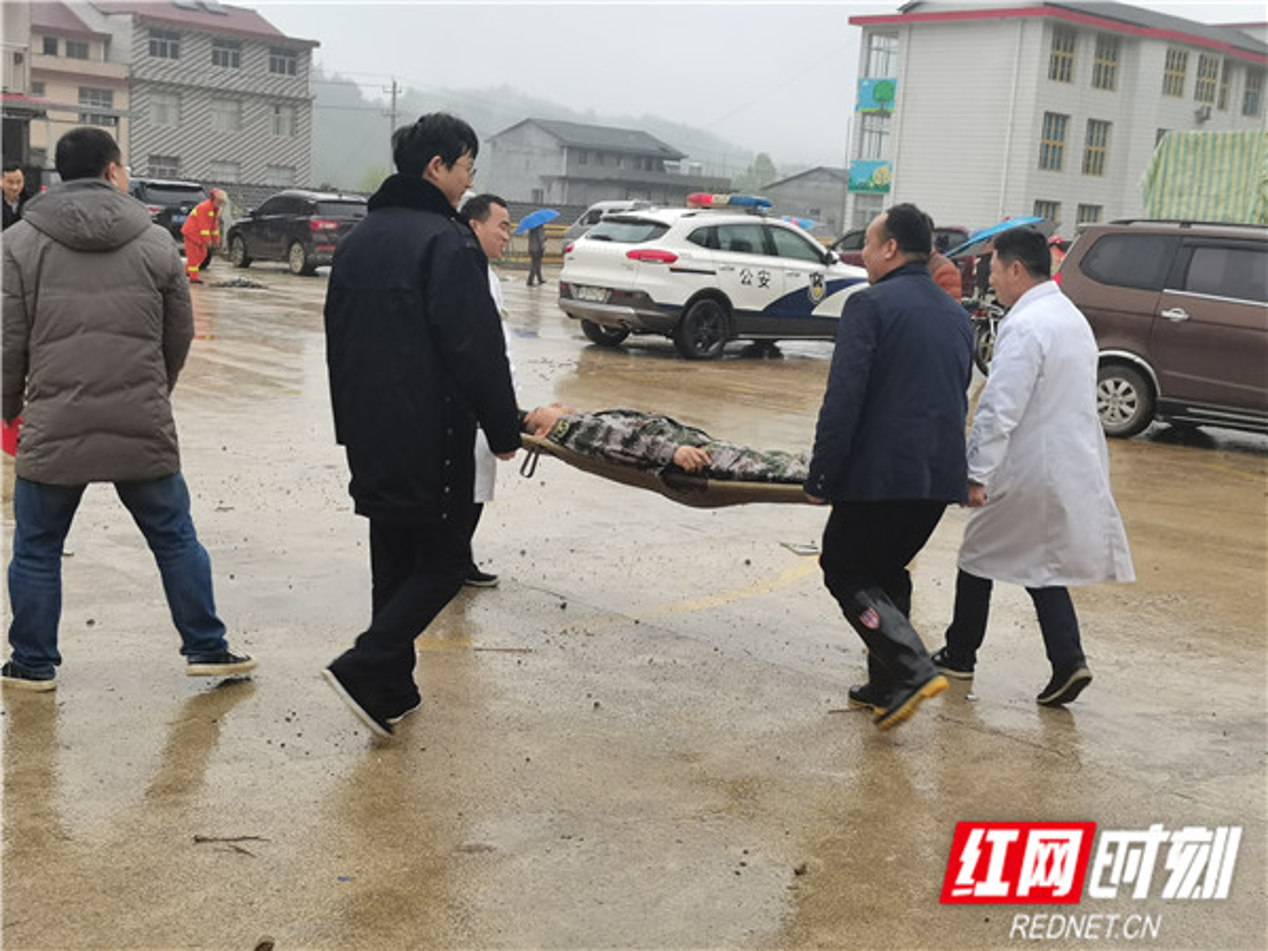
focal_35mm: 45
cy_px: 476
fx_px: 1648
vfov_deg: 32.2
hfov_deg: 42.1
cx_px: 634
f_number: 1.8
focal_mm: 5.58
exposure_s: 1/100
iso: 80
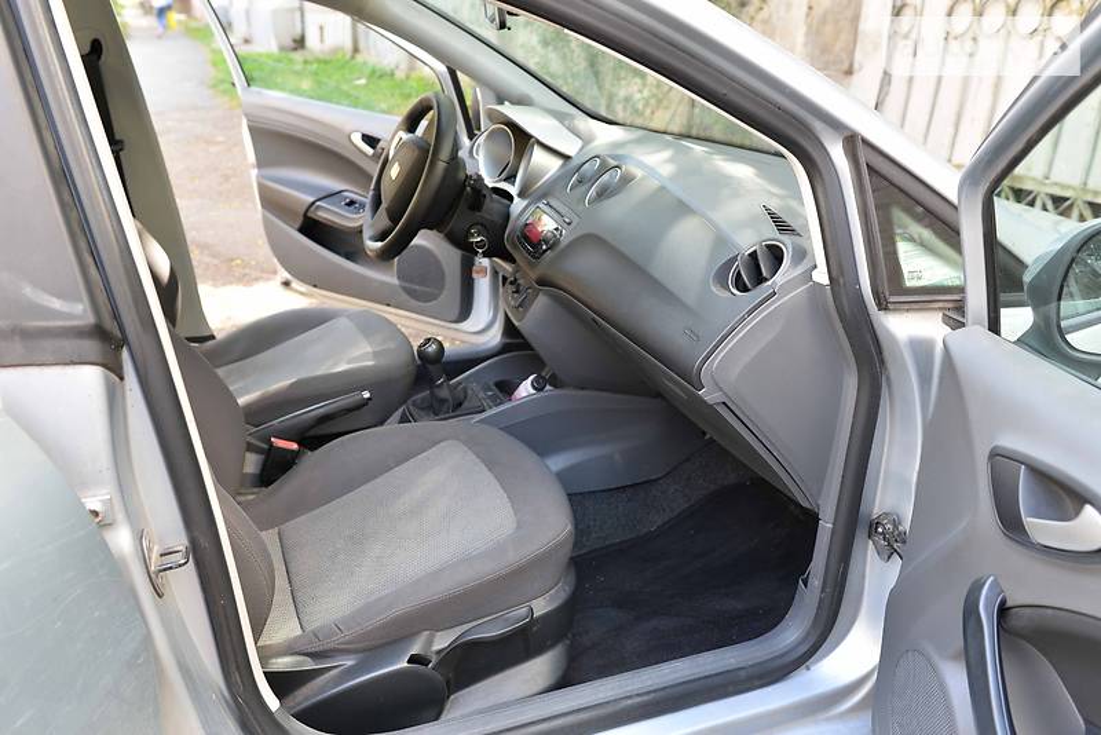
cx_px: 550
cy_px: 368
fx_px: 857
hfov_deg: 65.5
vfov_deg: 46.4
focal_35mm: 28
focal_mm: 28
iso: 400
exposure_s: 1/60
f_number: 5
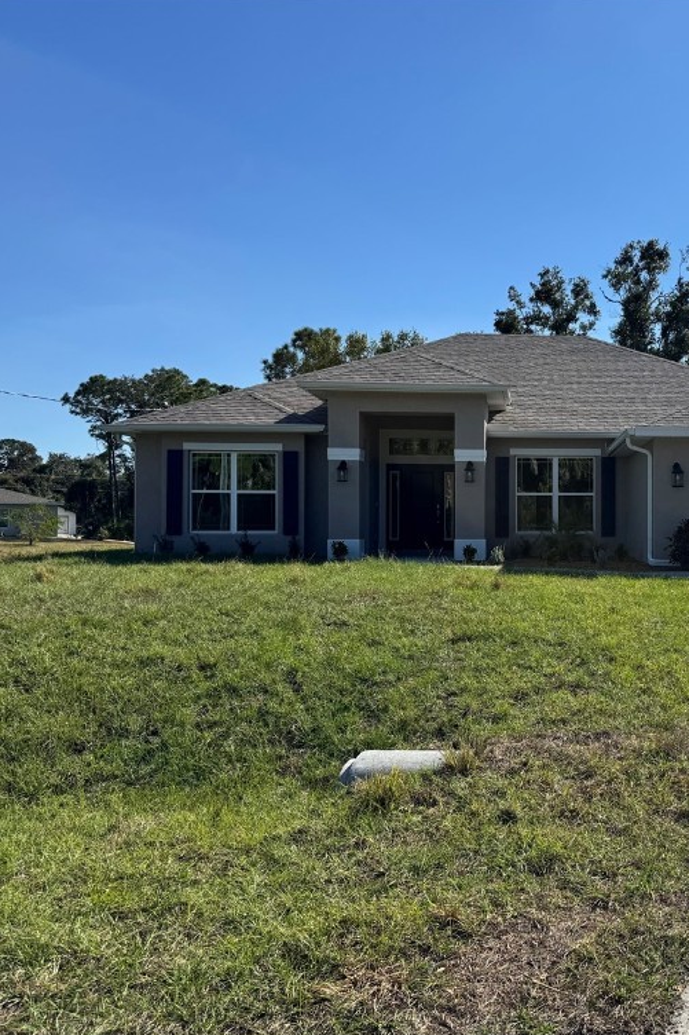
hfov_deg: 36.9
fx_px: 976
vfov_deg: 55.8
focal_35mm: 34
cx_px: 593
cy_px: 523
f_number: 1.78
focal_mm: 6.76
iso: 80
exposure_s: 1/7092
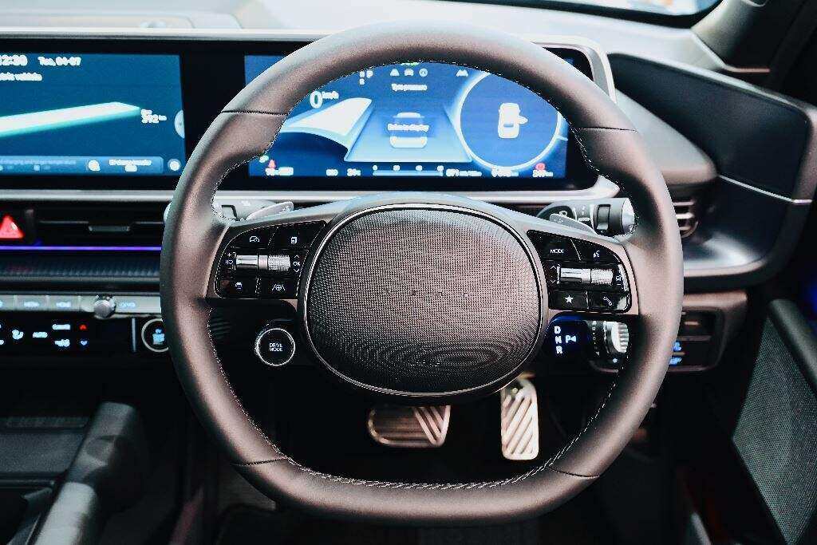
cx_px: 408
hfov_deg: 43.6
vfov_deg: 29.9
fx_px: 1021
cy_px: 272
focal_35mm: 45
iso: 1600
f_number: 6.3
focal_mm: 45
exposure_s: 1/15
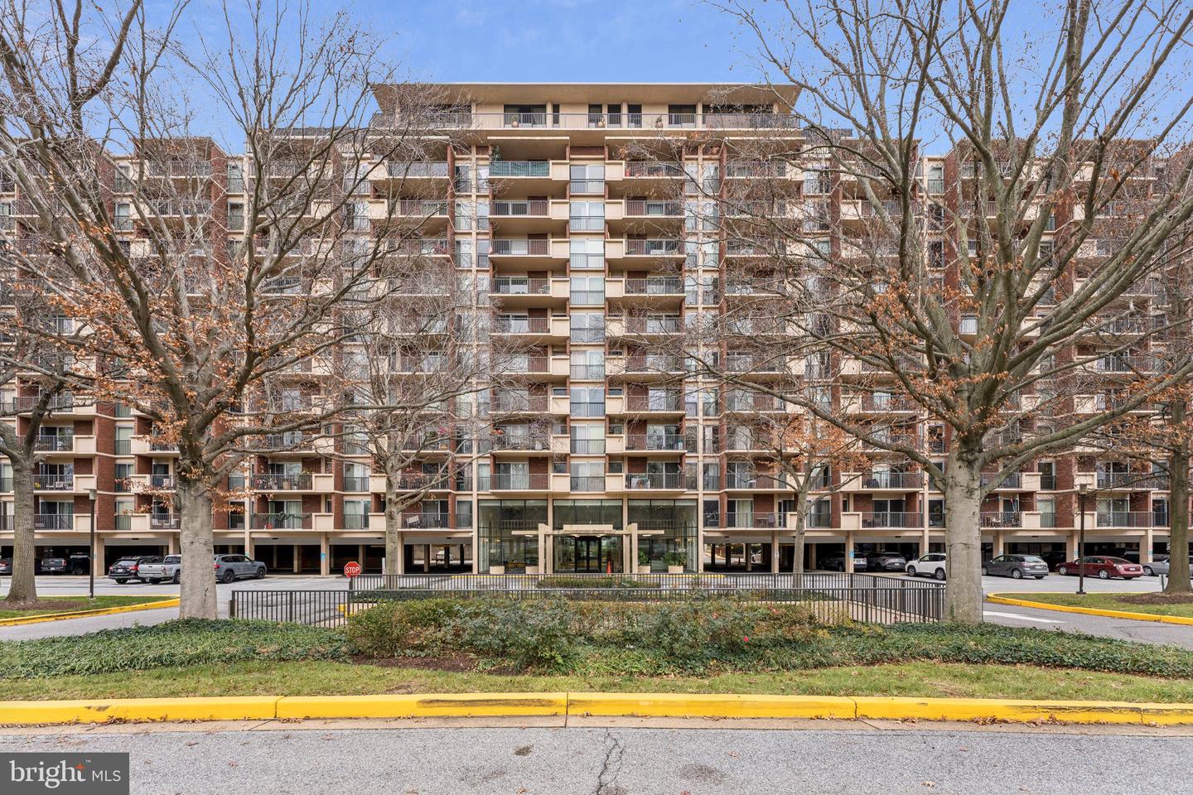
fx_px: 464
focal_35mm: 14
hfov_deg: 104.3
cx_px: 596
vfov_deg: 81.2
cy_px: 398
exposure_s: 1/125
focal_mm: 14
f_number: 8
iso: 200
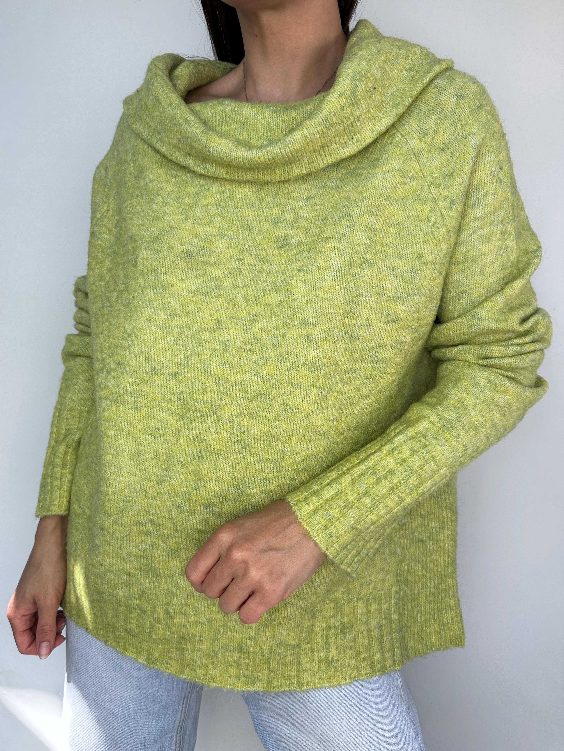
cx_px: 282
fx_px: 521
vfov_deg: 71.6
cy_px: 376
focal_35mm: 24
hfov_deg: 56.8
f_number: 1.78
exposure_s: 1/347
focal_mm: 6.86
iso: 80
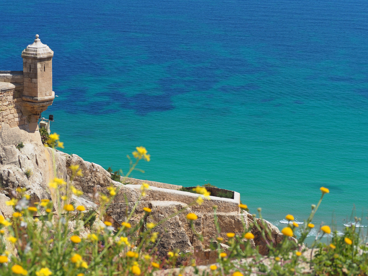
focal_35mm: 80
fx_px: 851
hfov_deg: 24.4
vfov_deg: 18.4
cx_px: 184
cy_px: 138
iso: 200
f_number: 9
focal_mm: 40
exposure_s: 1/400
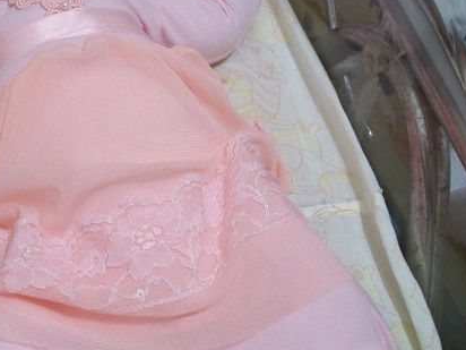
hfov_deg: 32.7
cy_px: 118
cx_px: 80
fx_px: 767
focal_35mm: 57
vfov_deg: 25.5
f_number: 2.9
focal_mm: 5.7
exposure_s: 1/13
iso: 160
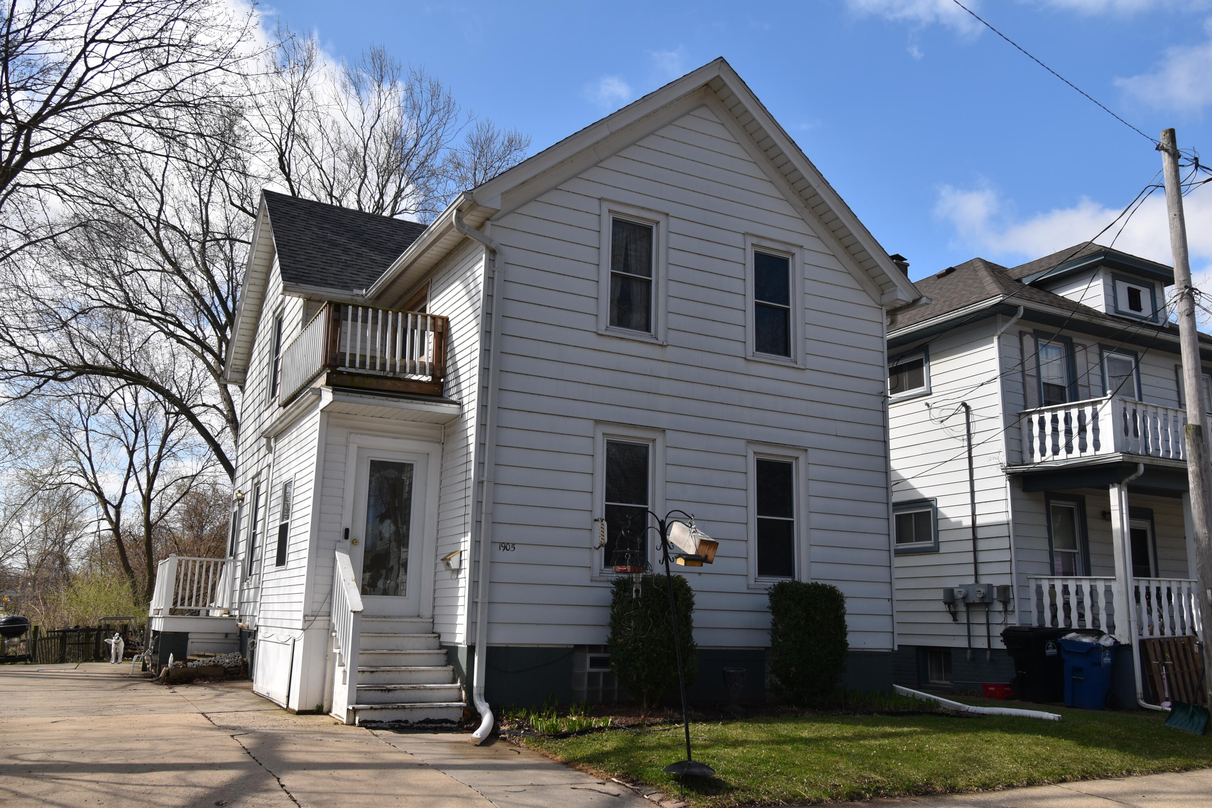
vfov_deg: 43.6
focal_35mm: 30
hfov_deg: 61.9
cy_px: 404
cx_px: 606
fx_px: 1010
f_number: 8
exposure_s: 1/250
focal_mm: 20
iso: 100
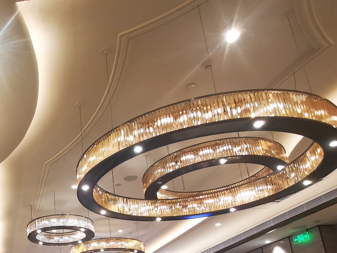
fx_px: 370
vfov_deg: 35.5
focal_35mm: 38
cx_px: 9
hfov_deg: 42.9
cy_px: 227
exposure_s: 1/33.3
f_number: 2.2
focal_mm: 2.35
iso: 200
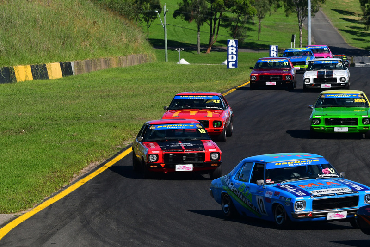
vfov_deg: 4.6
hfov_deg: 6.9
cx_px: 185
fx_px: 3084
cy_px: 124
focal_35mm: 300
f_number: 13
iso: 400
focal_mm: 200
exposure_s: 1/640
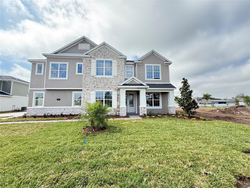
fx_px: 101
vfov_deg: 85.7
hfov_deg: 102.1
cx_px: 125
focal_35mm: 14
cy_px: 94
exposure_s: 1/510
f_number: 2.2
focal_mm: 2.22
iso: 64
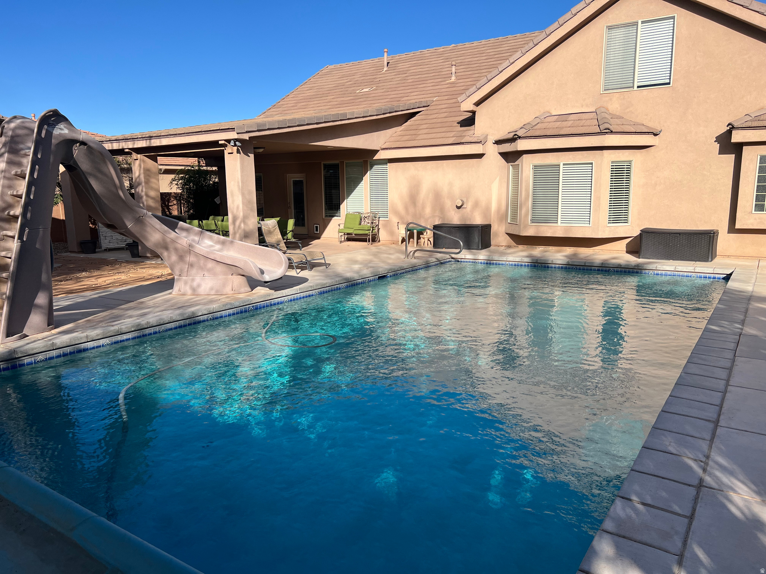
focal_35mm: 26
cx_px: 383
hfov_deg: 67.3
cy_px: 287
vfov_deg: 53.1
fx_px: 575
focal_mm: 5.7
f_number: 1.5
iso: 50
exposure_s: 1/4444
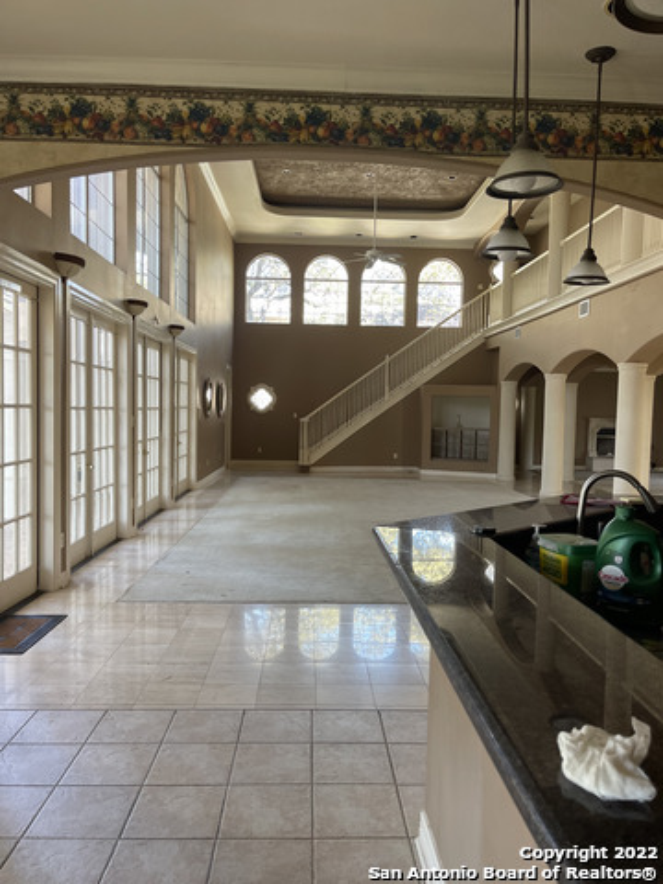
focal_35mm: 26
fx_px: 664
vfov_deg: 67.3
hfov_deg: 53.1
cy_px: 442
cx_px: 332
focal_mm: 5.1
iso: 125
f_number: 1.6
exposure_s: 1/102
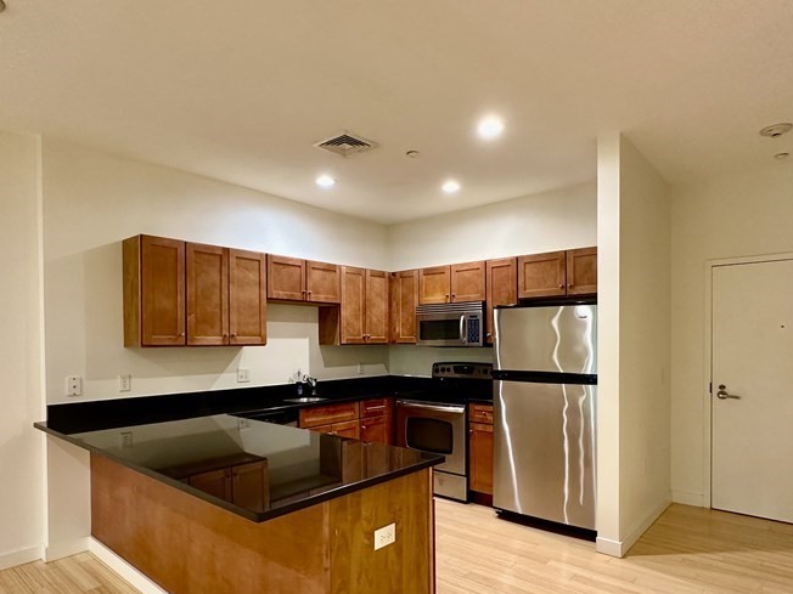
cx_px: 381
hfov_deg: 76.4
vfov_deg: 60.7
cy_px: 350
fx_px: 504
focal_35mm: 22
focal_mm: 2.22
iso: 320
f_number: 2.2
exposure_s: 1/60
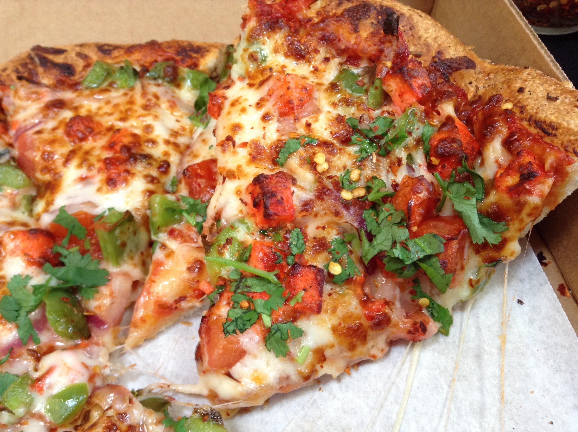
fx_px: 550
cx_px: 289
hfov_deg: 55.4
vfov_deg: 42.8
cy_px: 216
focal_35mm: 33
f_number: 2.4
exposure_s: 1/24
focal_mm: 3.3
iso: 100
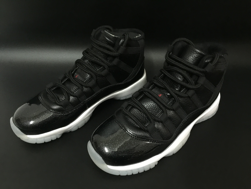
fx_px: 210
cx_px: 126
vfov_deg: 48.2
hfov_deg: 61.7
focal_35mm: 29
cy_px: 94
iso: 160
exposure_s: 1/4
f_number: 2.2
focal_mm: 4.15
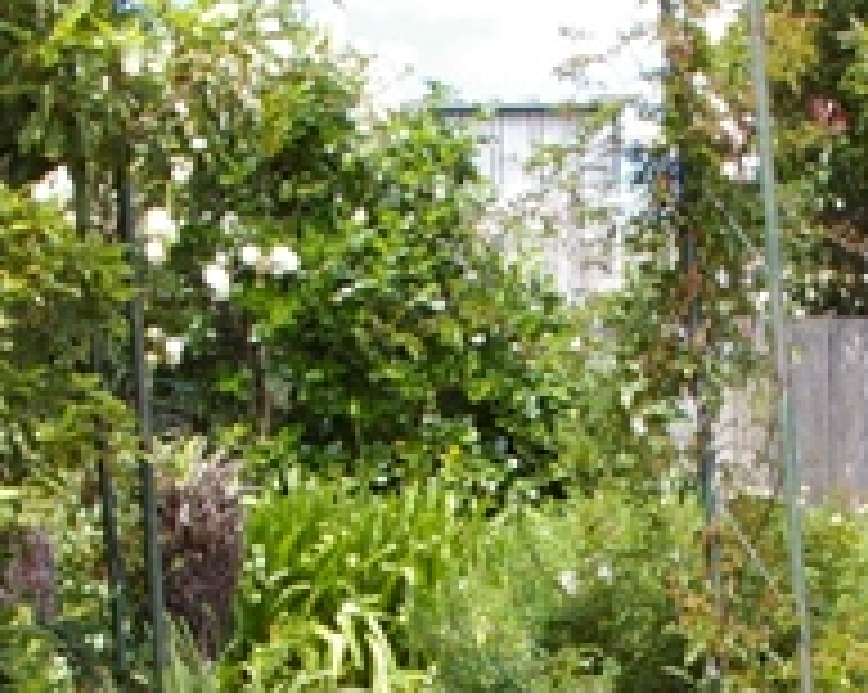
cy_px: 727
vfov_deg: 14.4
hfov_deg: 18.3
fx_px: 2695
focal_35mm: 105
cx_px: 459
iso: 200
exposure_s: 1/250
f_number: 7.1
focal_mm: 18
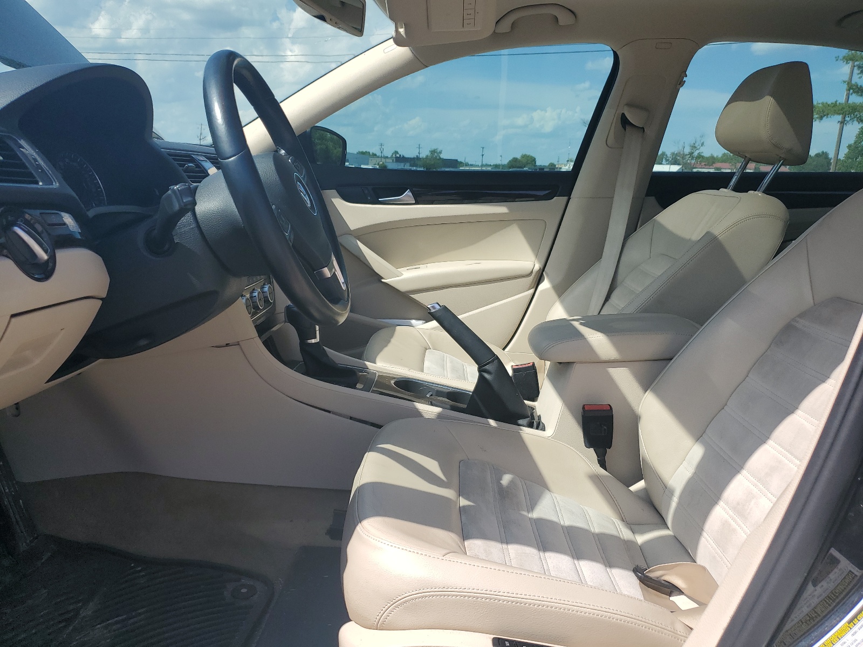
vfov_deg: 53.1
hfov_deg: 67.3
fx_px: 648
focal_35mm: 26
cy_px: 324
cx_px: 432
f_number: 1.5
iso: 50
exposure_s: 1/2500
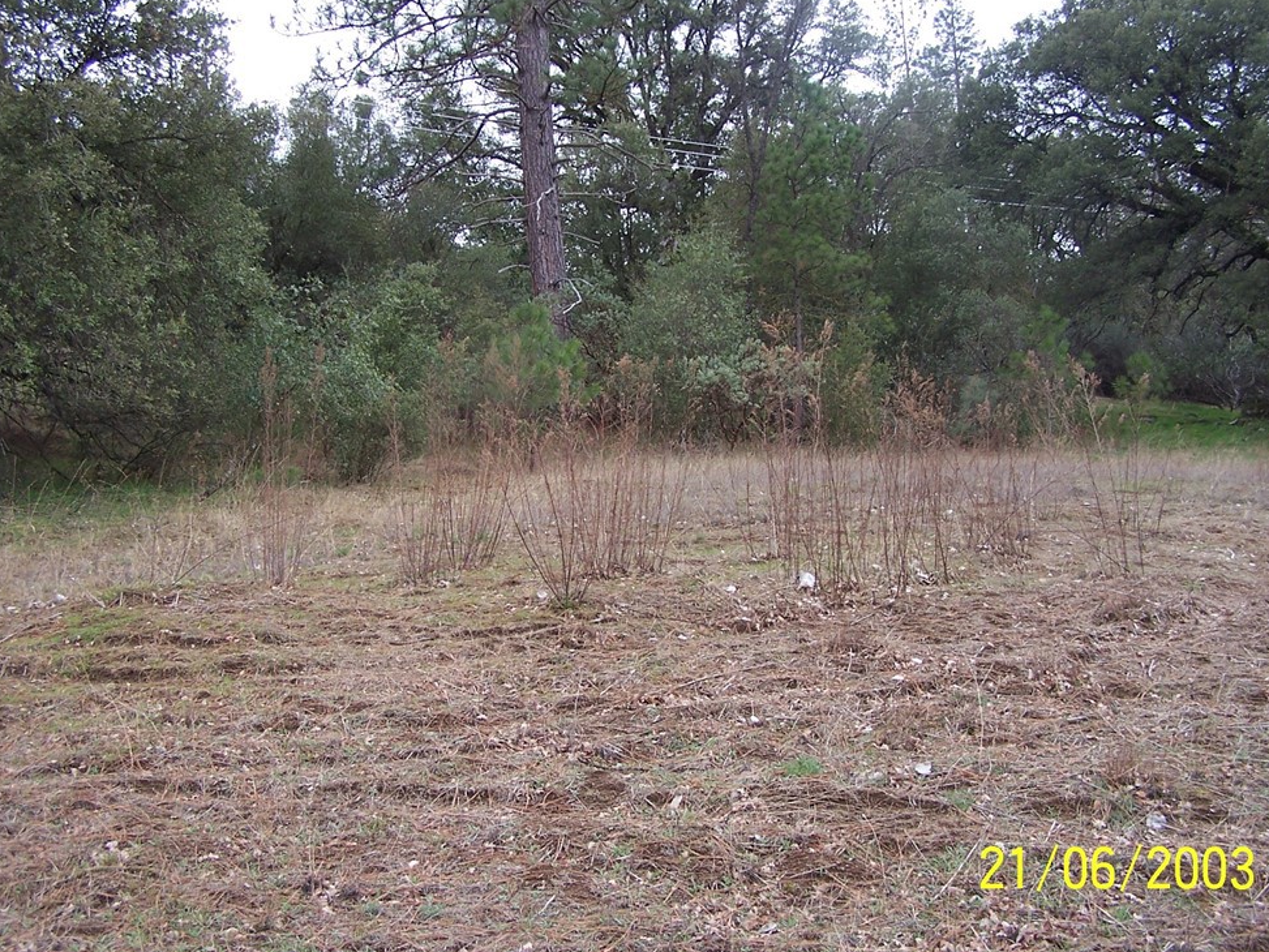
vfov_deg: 36.0
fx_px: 1467
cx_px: 663
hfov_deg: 46.8
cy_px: 492
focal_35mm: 40
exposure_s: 1/125
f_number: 2.8
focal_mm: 6.3
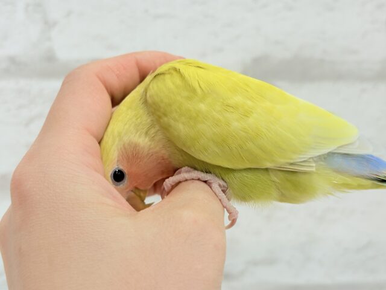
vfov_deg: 28.0
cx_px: 193
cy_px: 145
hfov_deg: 36.8
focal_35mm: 52
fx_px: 580
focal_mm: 5.96
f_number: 1.6
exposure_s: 1/100
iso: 80
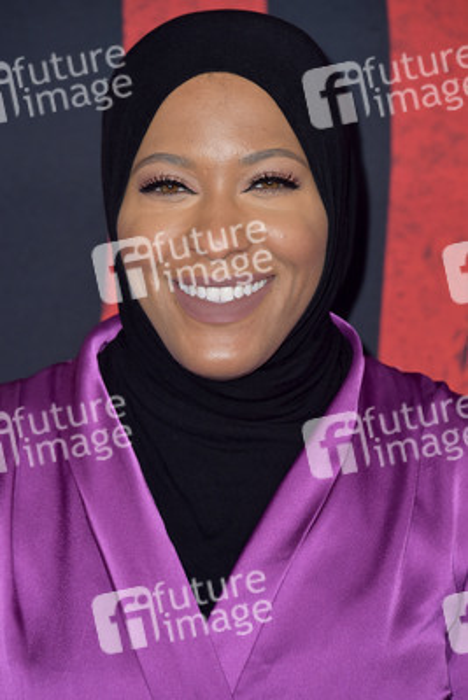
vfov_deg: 8.2
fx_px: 4870
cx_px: 234
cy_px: 350
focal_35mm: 250
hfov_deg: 5.5
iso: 400
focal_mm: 250
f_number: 7.1
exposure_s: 1/250
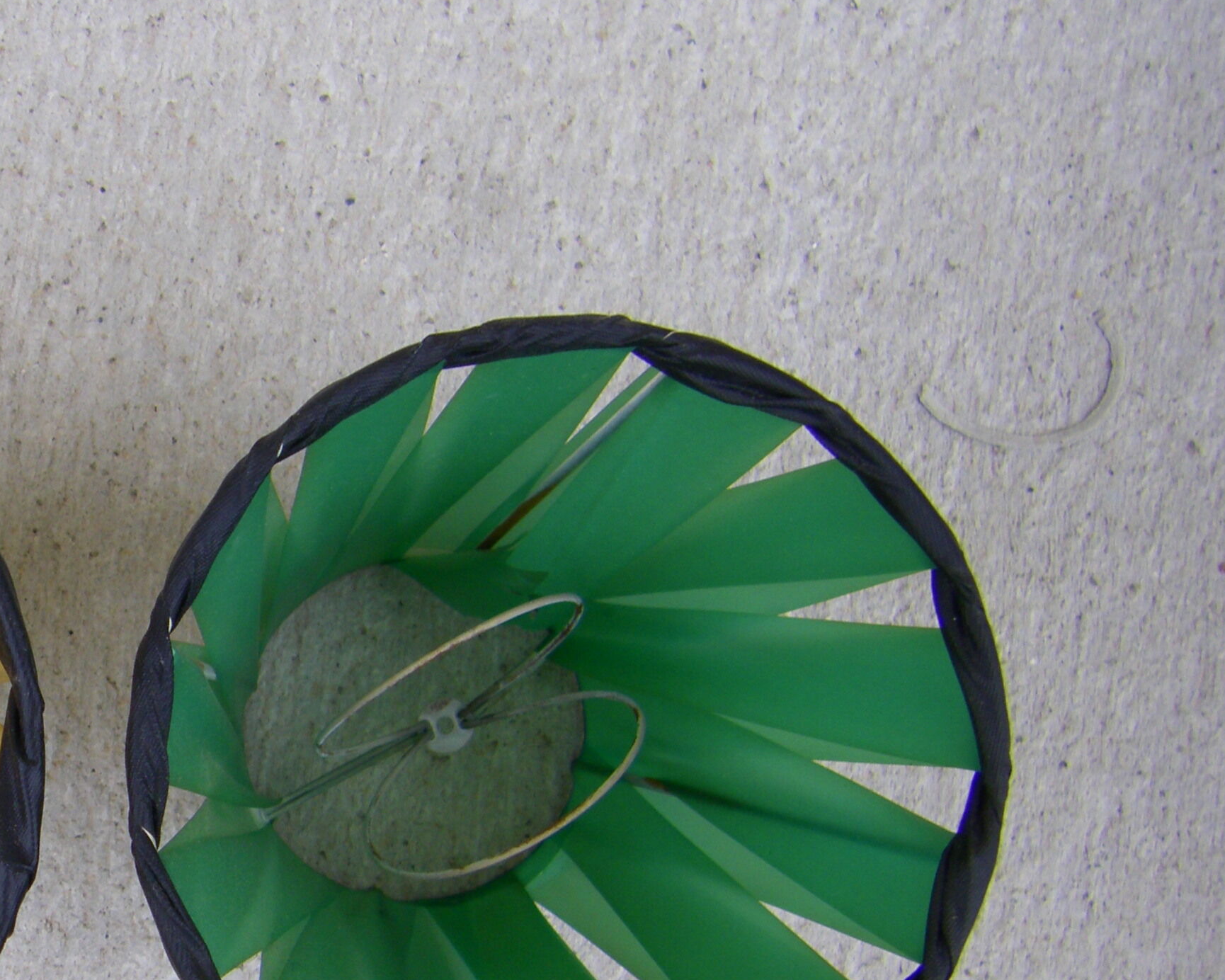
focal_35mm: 70
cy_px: 722
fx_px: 2538
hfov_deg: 26.1
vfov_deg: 21.7
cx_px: 91
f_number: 3.5
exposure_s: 1/50
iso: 64
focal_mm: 6.3
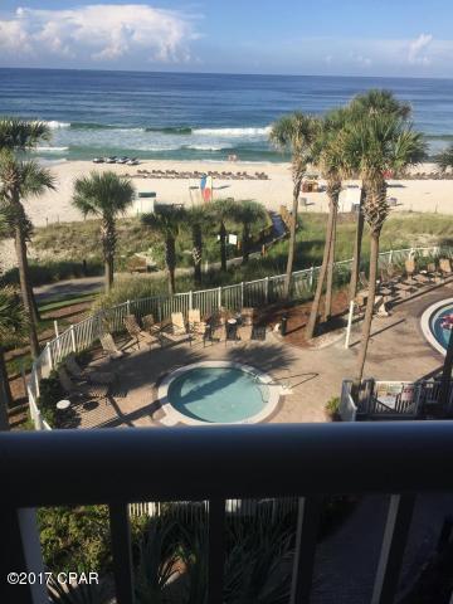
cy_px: 302
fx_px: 506
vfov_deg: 61.7
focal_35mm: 29
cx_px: 226
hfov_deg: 48.2
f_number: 2.2
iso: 32
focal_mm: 4.15
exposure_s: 1/1799
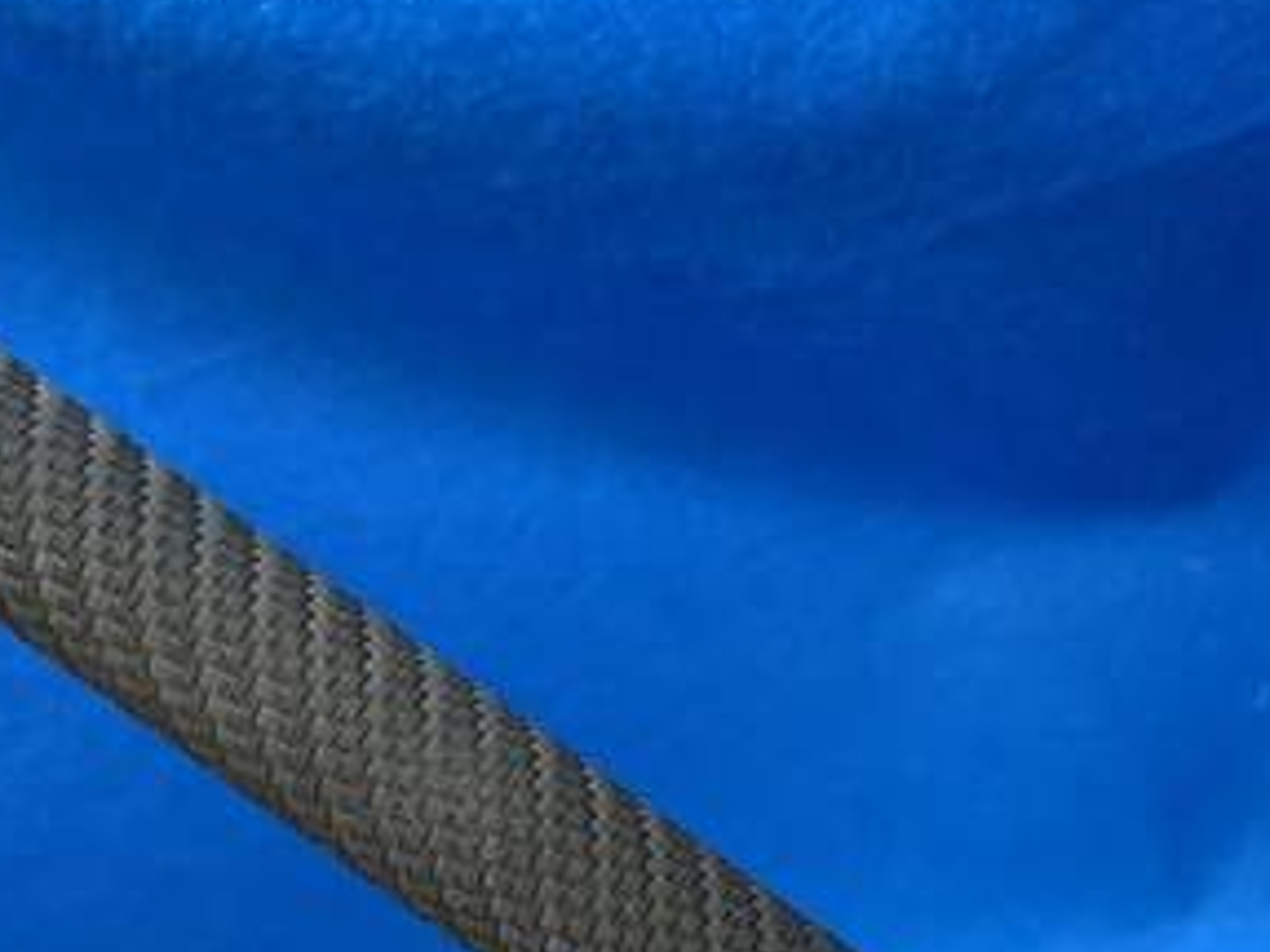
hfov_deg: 33.1
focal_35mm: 58
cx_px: 792
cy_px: 996
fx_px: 2127
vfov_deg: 23.9
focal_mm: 4.25
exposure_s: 1/60
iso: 125
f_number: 1.8
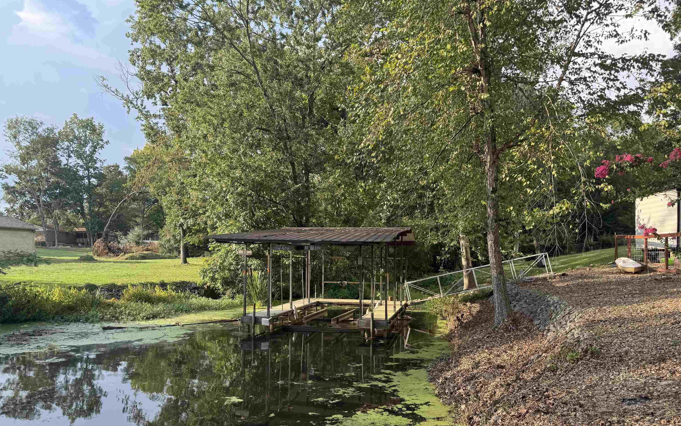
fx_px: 483
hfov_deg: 70.4
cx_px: 342
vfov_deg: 47.3
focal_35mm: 26
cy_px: 257
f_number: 1.78
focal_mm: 6.76
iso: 80
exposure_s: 1/685
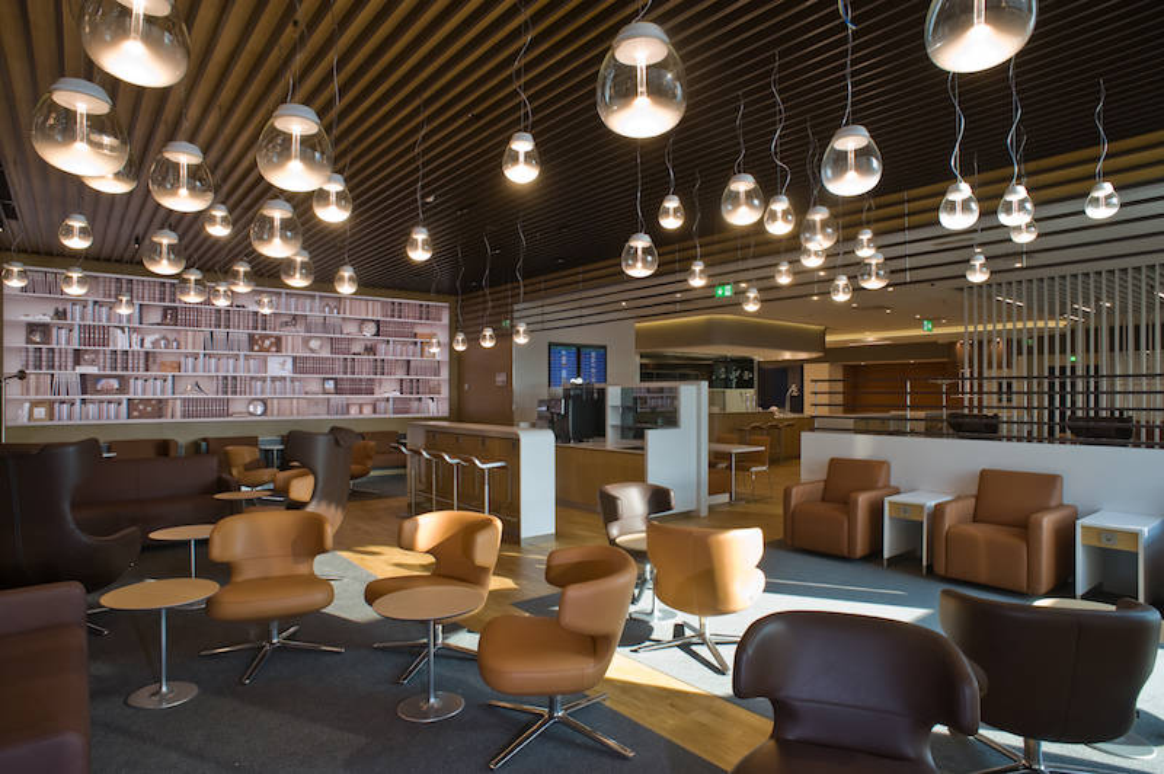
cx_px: 582
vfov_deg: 61.8
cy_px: 387
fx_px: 646
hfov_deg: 84.0
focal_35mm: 20
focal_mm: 20
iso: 200
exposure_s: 1/6
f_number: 13
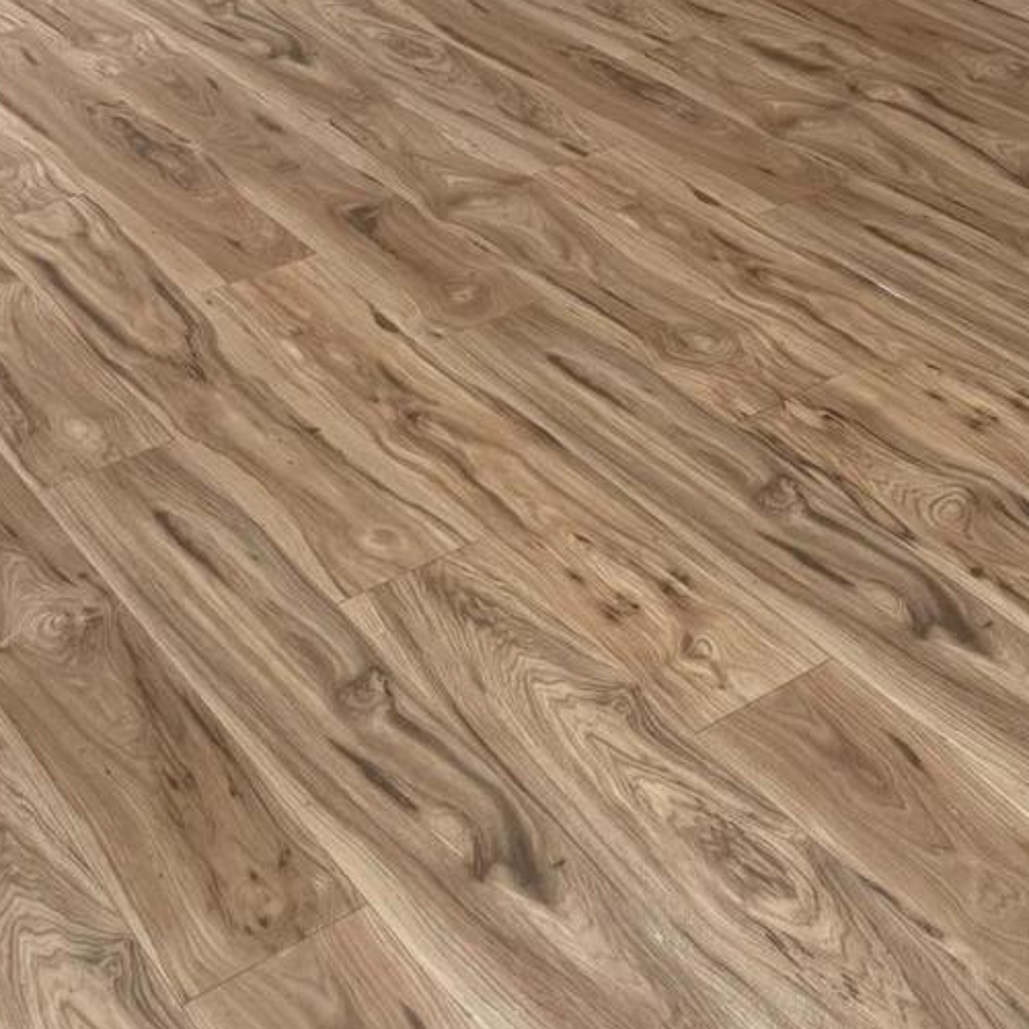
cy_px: -207
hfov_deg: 24.6
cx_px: 1154
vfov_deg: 24.1
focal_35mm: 65
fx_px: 2186
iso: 64
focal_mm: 6.76
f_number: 1.78
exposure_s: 1/134
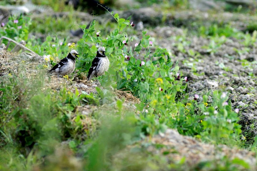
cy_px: 86
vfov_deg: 4.6
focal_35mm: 300
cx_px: 128
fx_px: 2142
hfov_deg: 6.9
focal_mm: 300
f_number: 4
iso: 800
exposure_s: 1/640
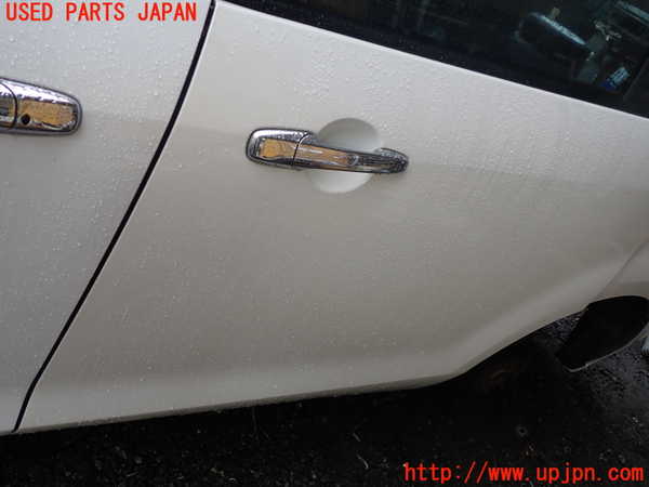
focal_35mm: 30
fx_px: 562
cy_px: 244
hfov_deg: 60.0
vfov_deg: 46.8
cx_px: 324
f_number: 2.3
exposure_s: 1/60
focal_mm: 5.4
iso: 100
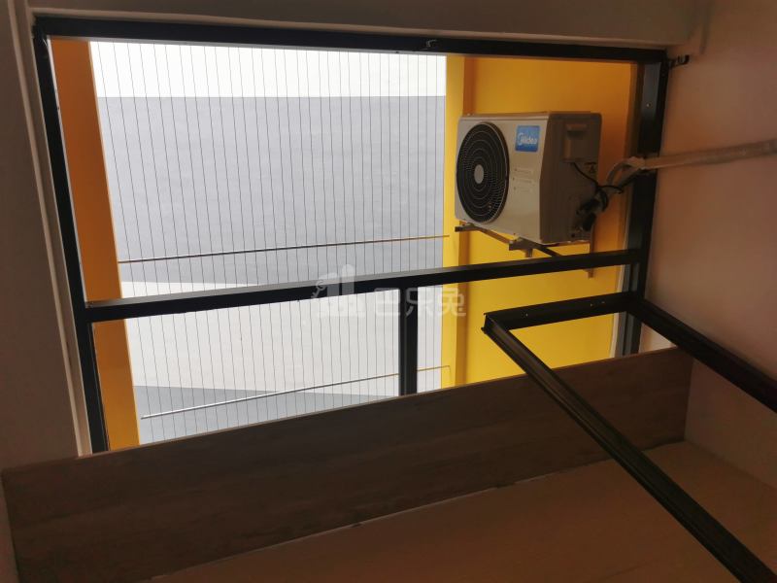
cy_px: 292
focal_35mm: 27
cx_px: 388
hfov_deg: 65.3
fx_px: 606
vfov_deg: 51.4
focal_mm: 5.58
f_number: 1.8
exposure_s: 1/350
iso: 50
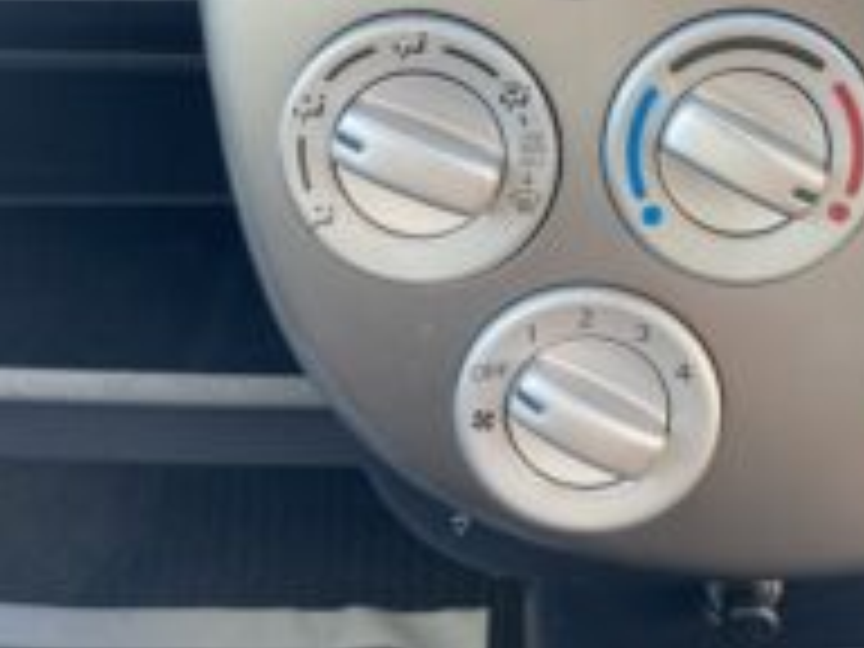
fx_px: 1273
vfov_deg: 27.9
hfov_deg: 36.7
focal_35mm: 51
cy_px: 124
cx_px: 639
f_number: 1.8
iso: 64
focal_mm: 3.99
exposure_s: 1/121
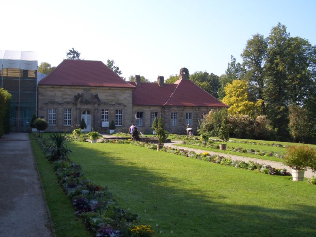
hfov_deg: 45.8
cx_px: 158
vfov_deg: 35.1
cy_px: 118
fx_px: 374
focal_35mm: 41
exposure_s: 1/160
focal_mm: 6.8
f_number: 4.6
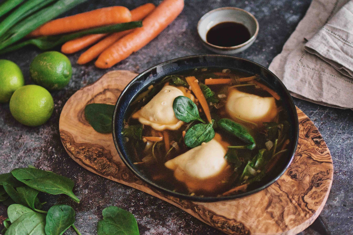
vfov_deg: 19.4
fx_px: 686
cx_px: 176
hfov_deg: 28.9
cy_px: 118
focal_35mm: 70
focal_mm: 35
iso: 5000
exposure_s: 1/80
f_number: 1.8
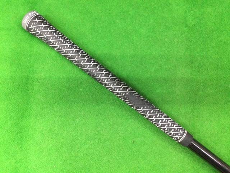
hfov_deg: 58.4
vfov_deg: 45.4
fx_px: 206
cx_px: 115
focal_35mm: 31
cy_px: 86
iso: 200
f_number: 2.4
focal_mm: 3.3
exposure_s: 1/30
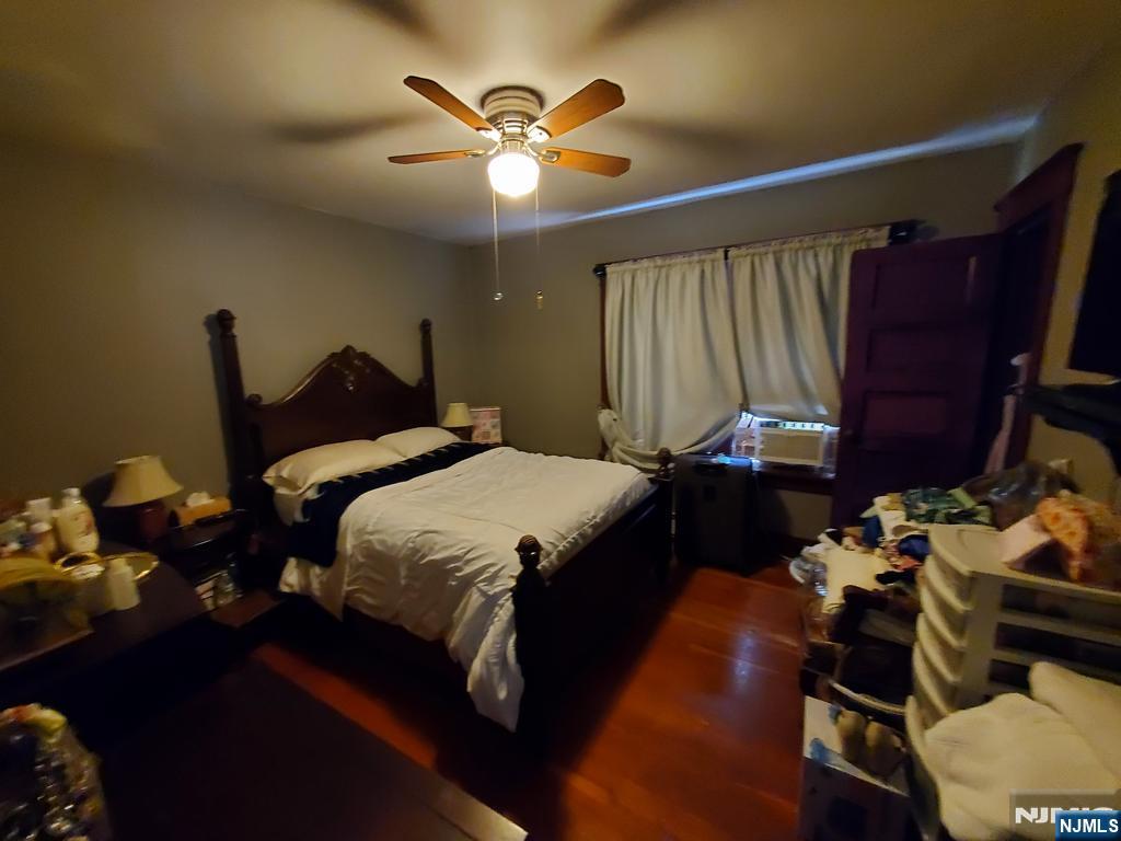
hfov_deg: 106.2
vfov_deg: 89.9
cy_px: 420
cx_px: 560
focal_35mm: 13
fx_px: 421
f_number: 2.2
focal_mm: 1.8
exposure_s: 1/17
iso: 1000
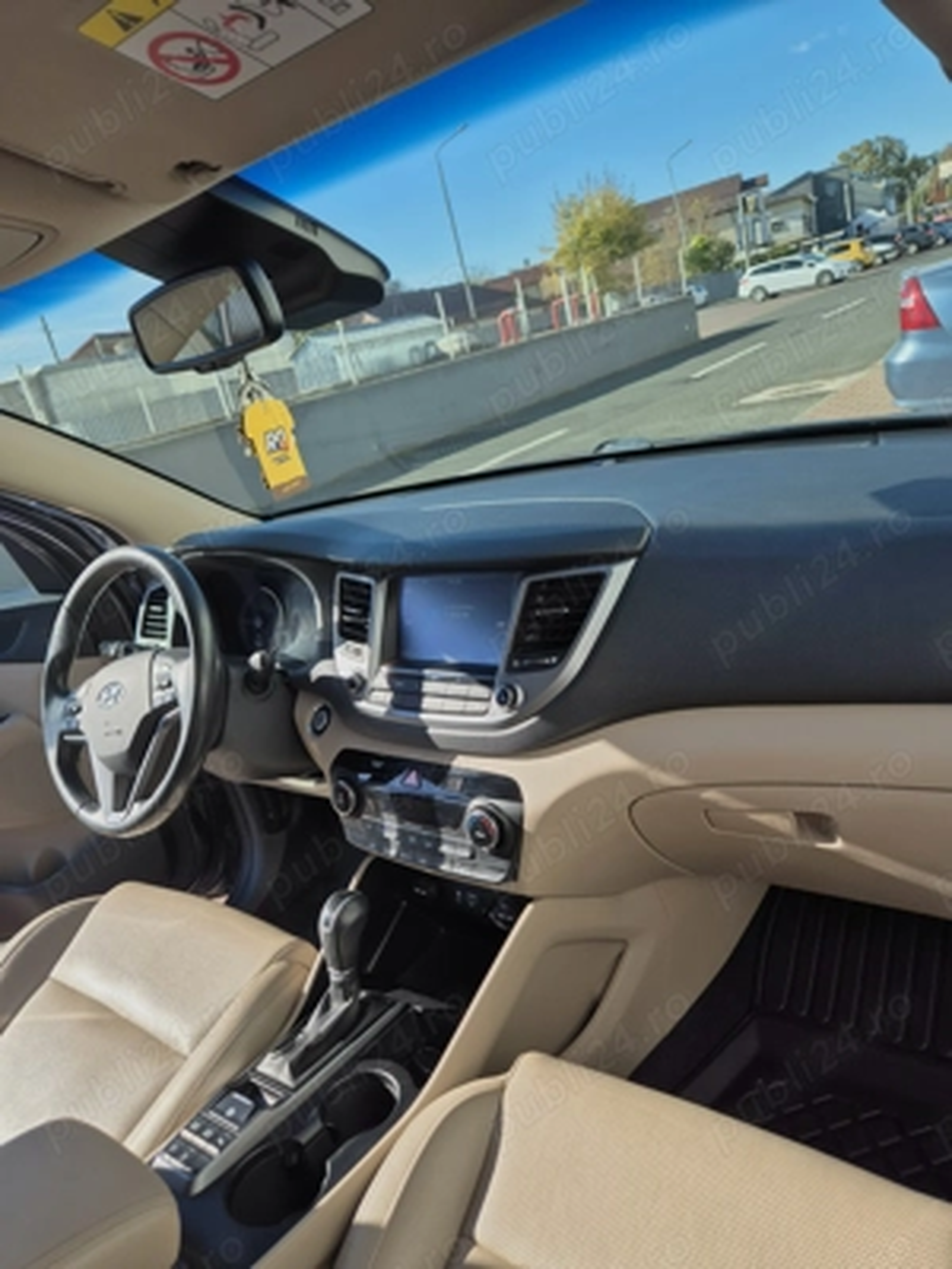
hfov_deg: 58.9
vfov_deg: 73.9
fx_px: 843
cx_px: 476
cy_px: 634
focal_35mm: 23
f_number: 1.8
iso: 25
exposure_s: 1/1000
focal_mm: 5.4
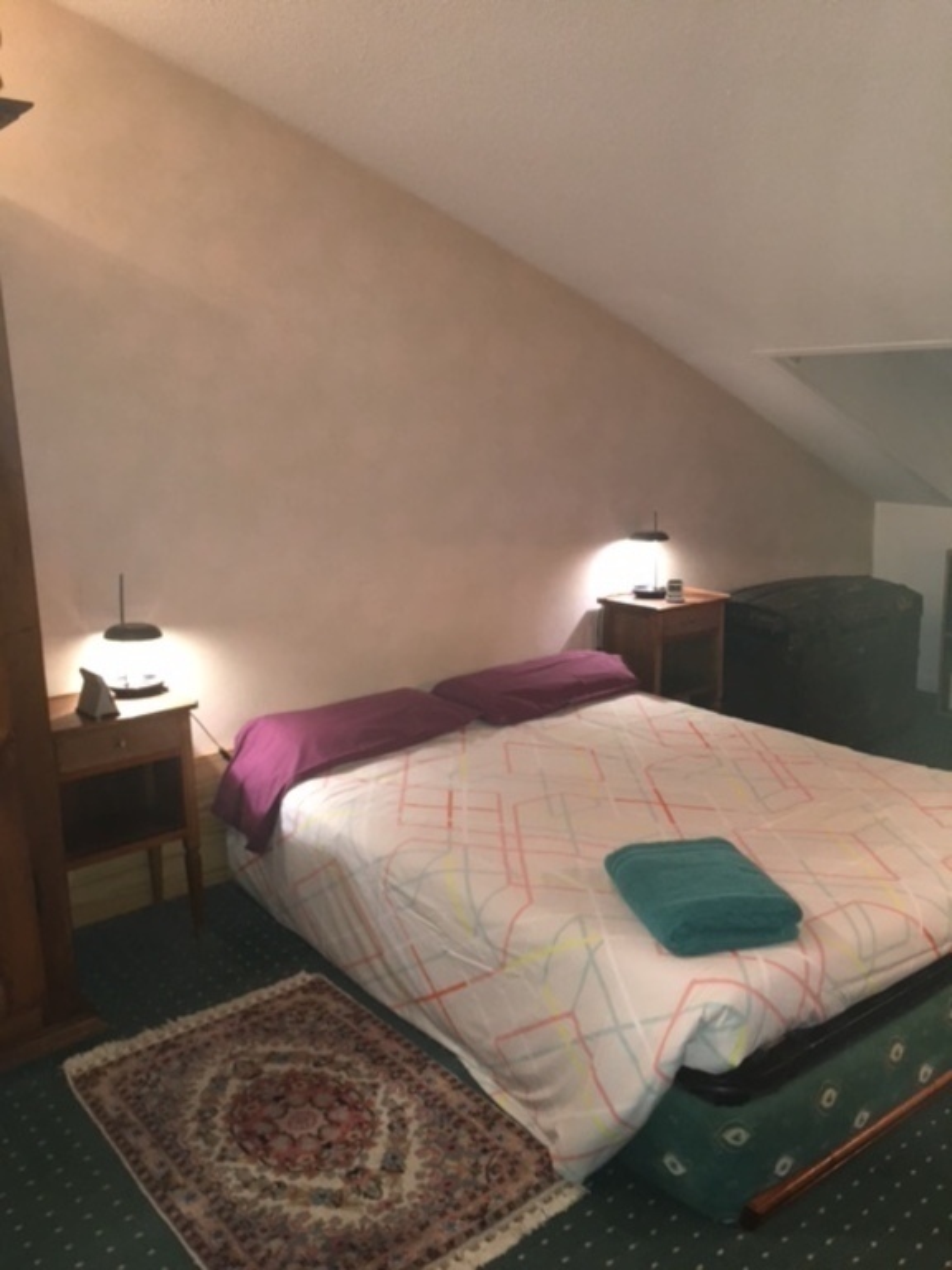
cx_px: 476
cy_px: 635
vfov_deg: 61.7
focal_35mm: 29
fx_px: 1063
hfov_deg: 48.2
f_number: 2.2
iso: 160
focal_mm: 4.15
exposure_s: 1/17
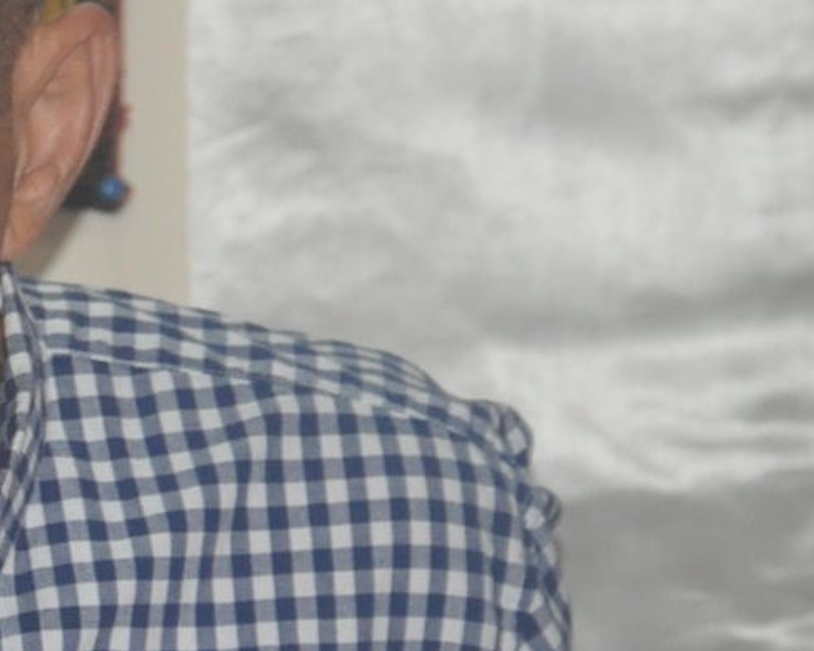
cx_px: -204
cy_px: 726
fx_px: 13446
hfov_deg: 3.5
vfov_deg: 2.8
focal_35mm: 558
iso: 1000
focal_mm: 90
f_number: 5.6
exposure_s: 1/60
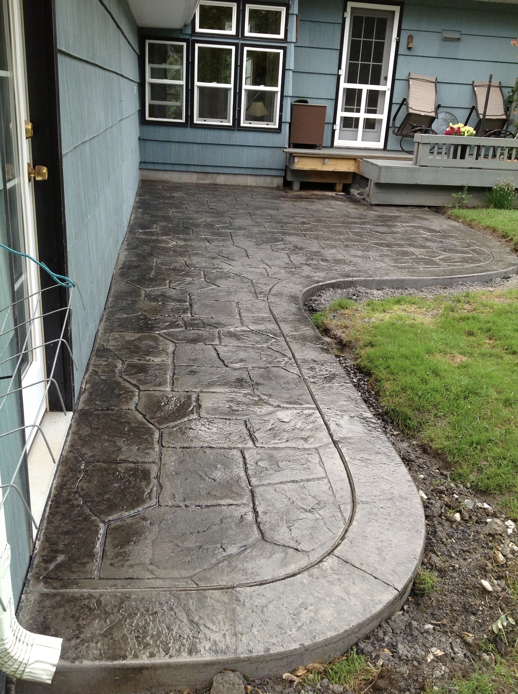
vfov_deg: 52.7
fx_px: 700
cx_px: 259
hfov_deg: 40.6
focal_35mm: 35
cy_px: 347
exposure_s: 1/120
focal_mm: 4.28
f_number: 2.4
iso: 80
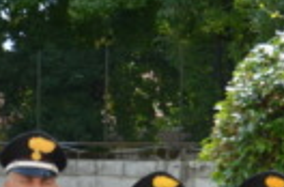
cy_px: 347
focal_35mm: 194
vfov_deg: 6.8
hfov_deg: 9.8
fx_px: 1522
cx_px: 592
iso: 400
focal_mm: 25
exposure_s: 1/1000
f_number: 4
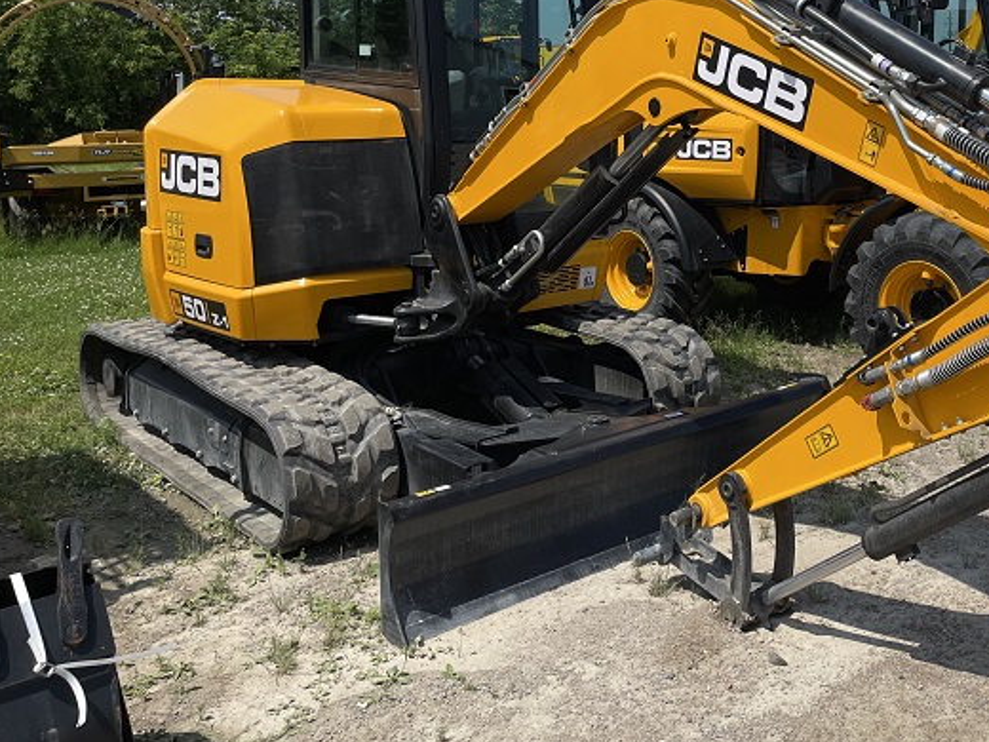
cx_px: 713
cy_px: 179
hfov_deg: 45.5
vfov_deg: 35.1
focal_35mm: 40
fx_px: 1143
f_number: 1.6
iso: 32
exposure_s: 1/3610
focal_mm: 4.2
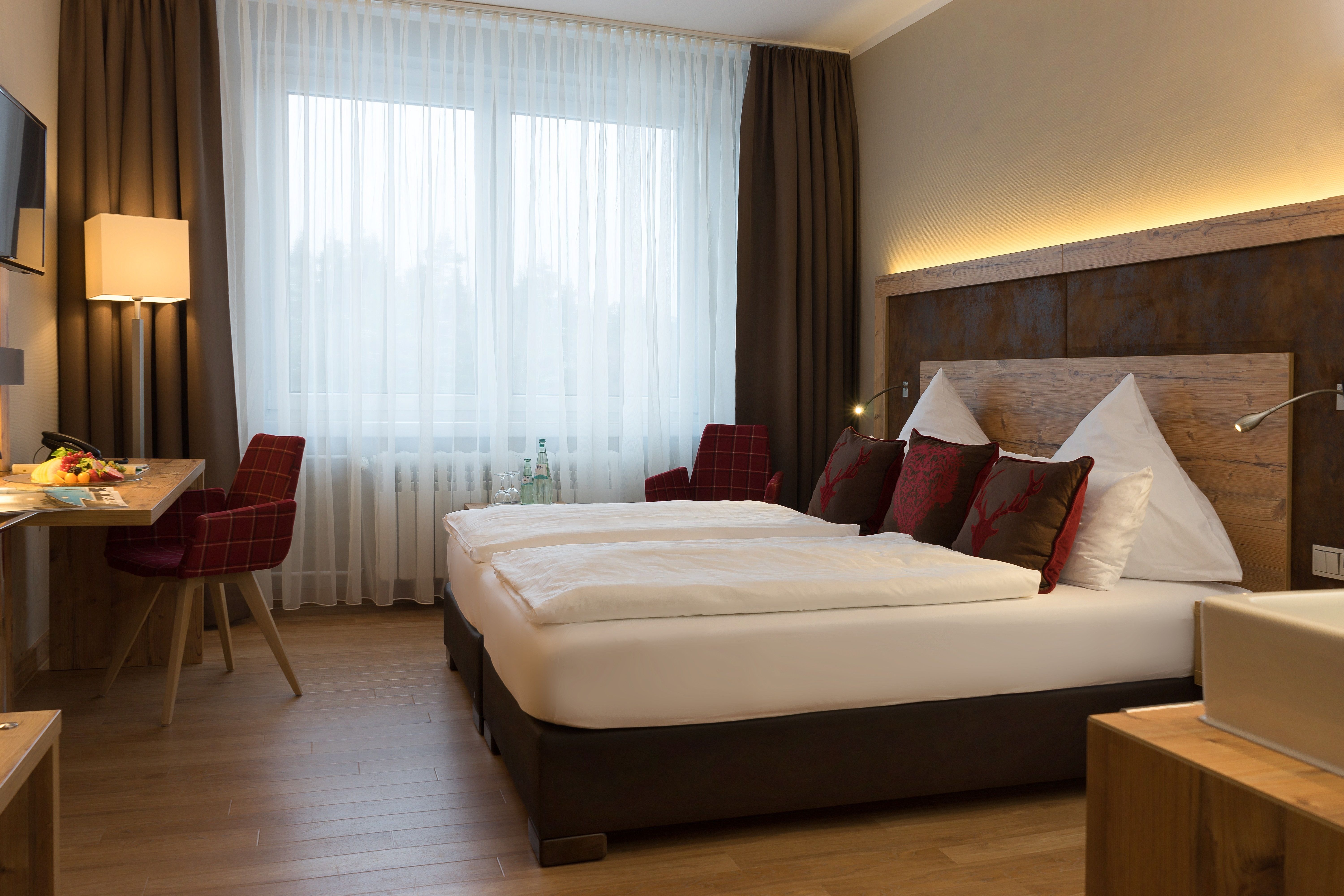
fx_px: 1083
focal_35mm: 29
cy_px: 448
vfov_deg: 45.0
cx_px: 672
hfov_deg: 63.7
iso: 160
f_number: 8
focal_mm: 29
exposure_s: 1/8
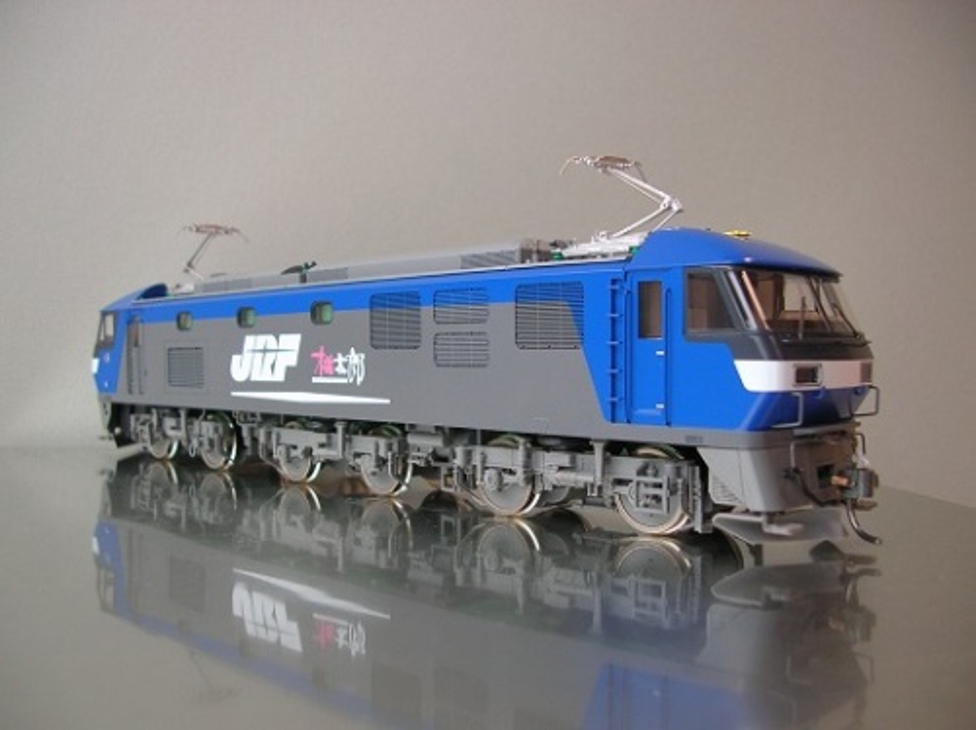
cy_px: 365
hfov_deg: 52.7
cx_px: 488
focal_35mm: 35
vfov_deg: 40.6
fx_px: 986
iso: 50
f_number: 2.8
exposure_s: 1/20
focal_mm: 5.8
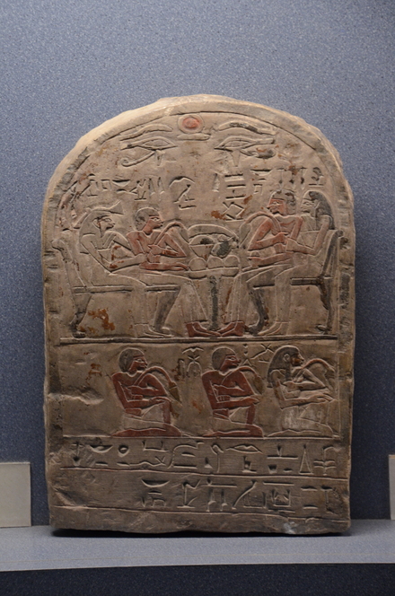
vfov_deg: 15.9
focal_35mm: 129
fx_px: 2132
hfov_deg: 10.6
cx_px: 198
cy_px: 298
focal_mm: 86
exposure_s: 1/20
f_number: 5.6
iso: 1600
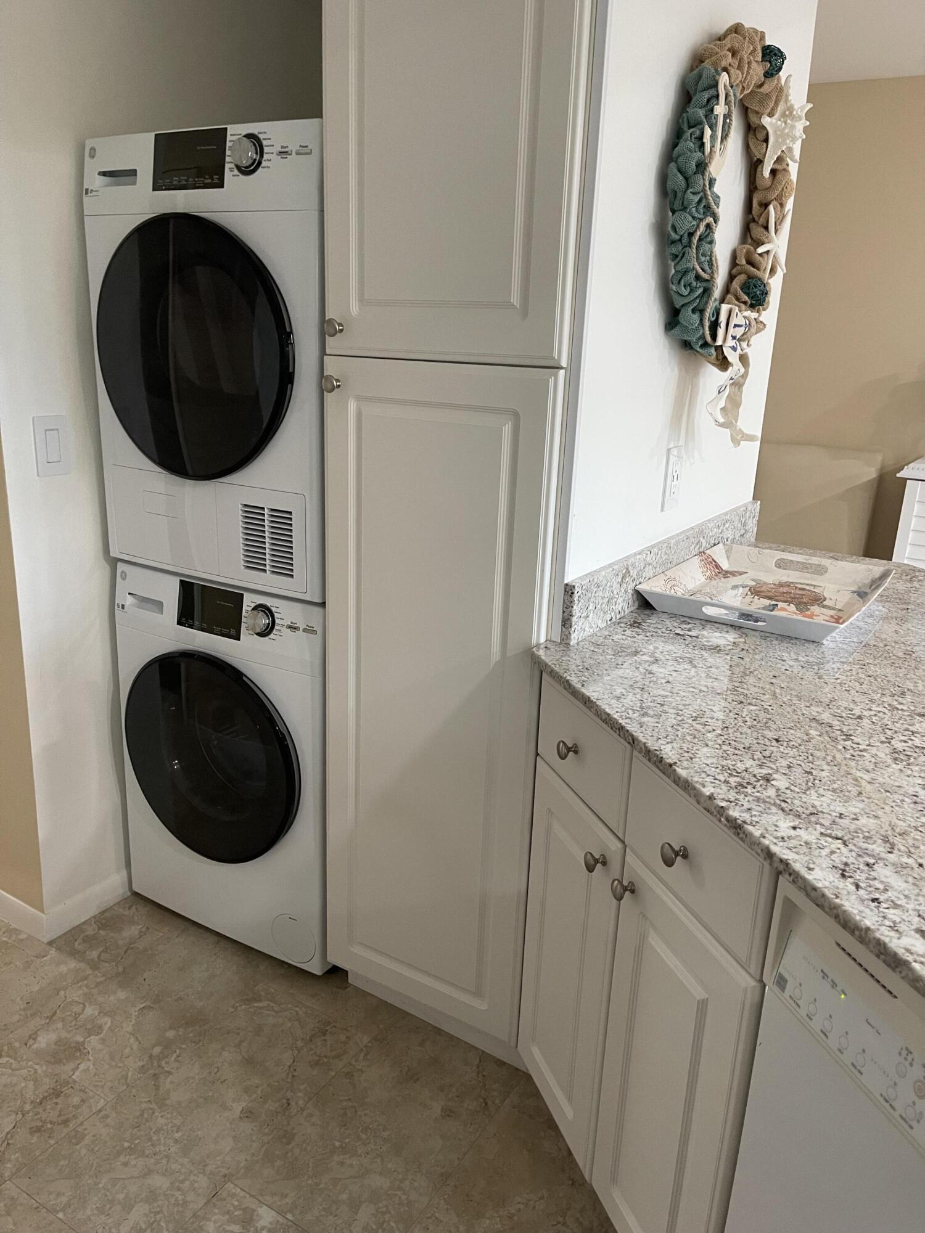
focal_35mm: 26
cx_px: 462
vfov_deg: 67.3
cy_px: 616
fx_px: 926
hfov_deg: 53.1
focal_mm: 5.1
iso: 320
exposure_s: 1/60
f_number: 1.6
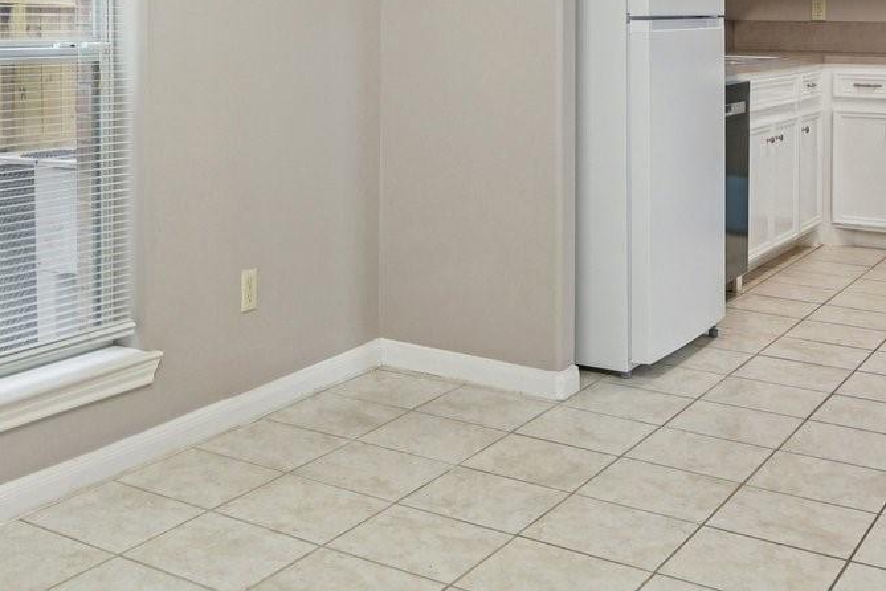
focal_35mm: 49
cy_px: -19
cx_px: 208
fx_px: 1206
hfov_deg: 39.1
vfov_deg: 25.9
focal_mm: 16
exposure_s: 1/45
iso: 400
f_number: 8
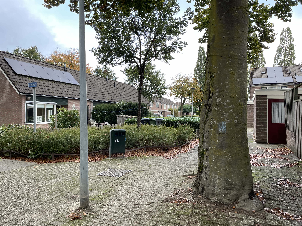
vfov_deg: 53.1
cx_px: 151
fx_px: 227
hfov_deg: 67.3
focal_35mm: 26
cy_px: 113
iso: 32
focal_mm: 4.2
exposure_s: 1/167
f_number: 1.6
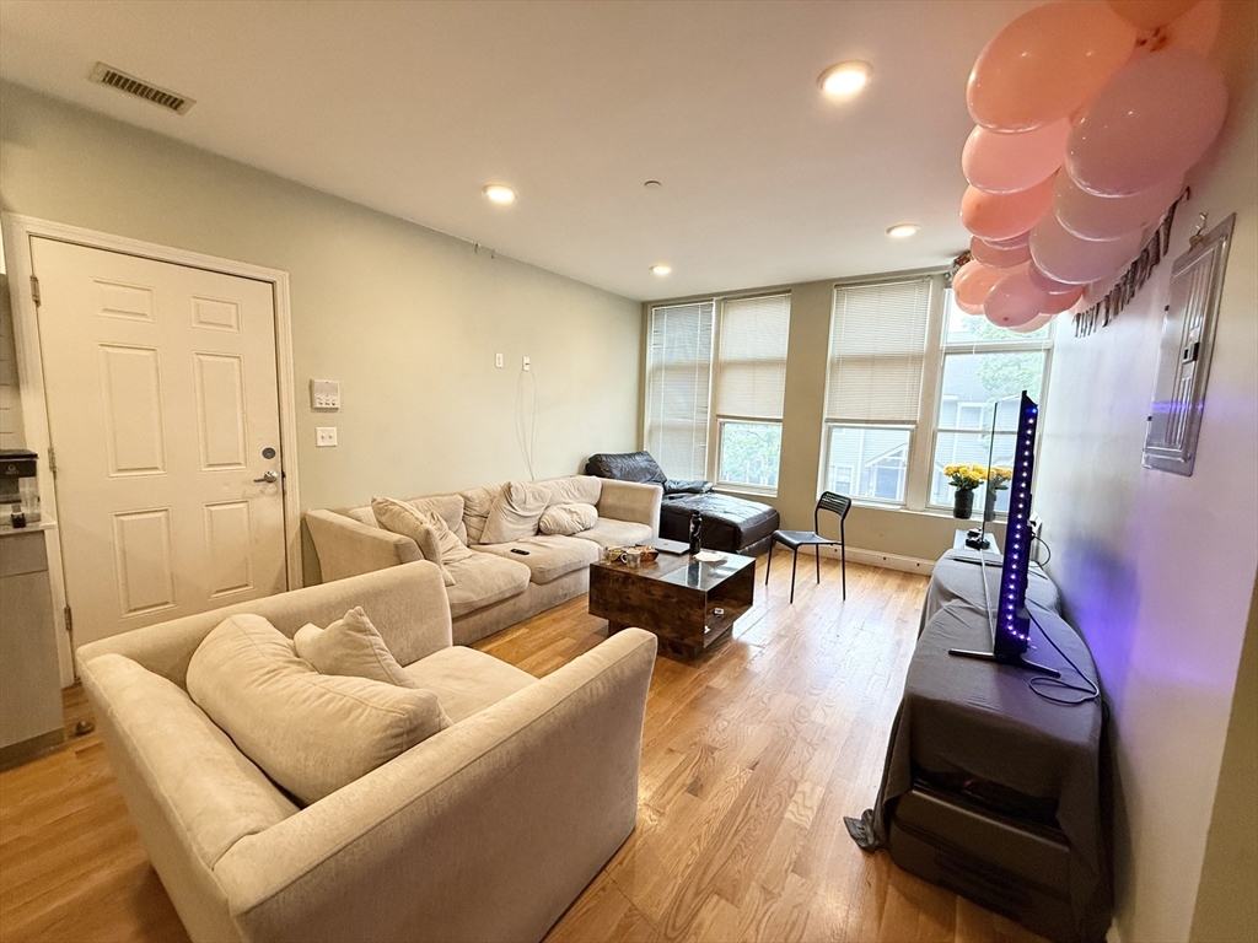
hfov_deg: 102.1
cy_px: 472
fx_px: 509
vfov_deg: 85.7
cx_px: 629
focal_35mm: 14
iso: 250
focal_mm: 2.22
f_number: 2.2
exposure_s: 1/120
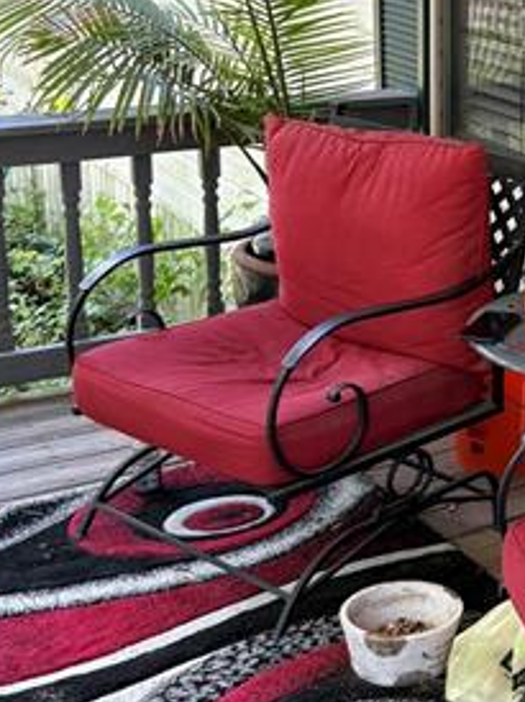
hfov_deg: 18.5
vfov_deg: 26.5
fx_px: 1479
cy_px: 218
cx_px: 709
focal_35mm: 73
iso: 32
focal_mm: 5.96
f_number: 1.6
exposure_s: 1/125
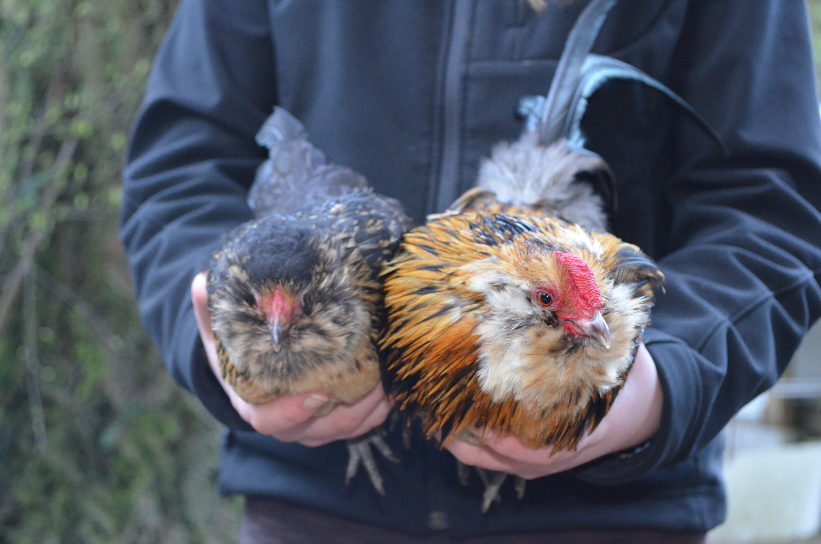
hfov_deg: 33.5
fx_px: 1365
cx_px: 410
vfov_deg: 22.5
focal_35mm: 60
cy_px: 272
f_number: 5.3
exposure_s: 1/60
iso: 3200
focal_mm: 40
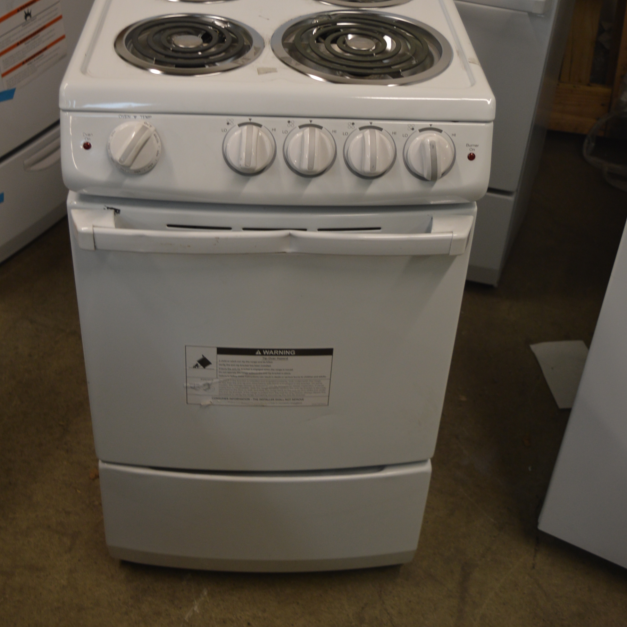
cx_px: 320
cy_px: 193
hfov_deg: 36.1
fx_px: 963
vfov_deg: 35.6
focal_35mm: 47
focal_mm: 24
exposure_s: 1/60
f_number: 4
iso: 500
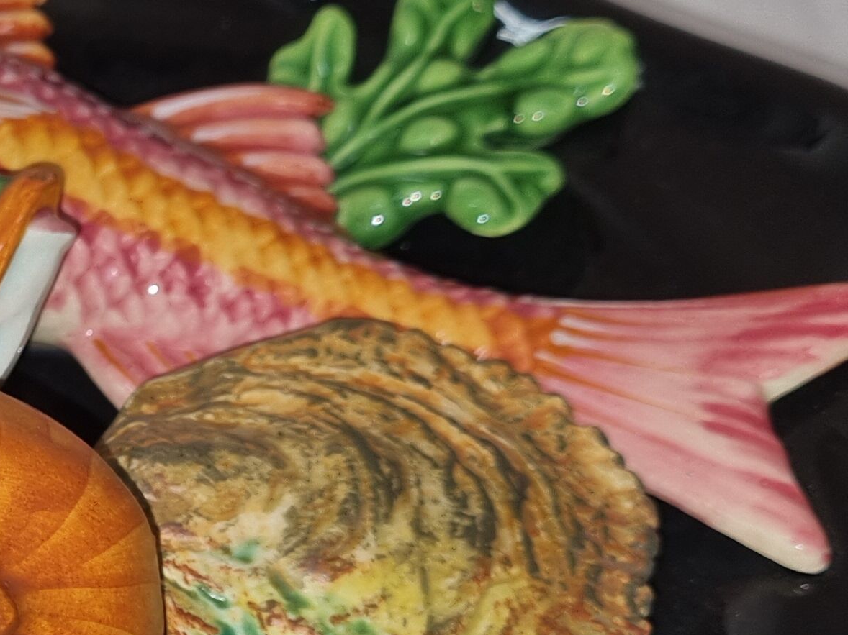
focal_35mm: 89
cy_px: 535
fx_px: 2180
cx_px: -200
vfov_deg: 16.4
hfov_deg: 20.4
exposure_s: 1/100
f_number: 1.8
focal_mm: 5.4
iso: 125
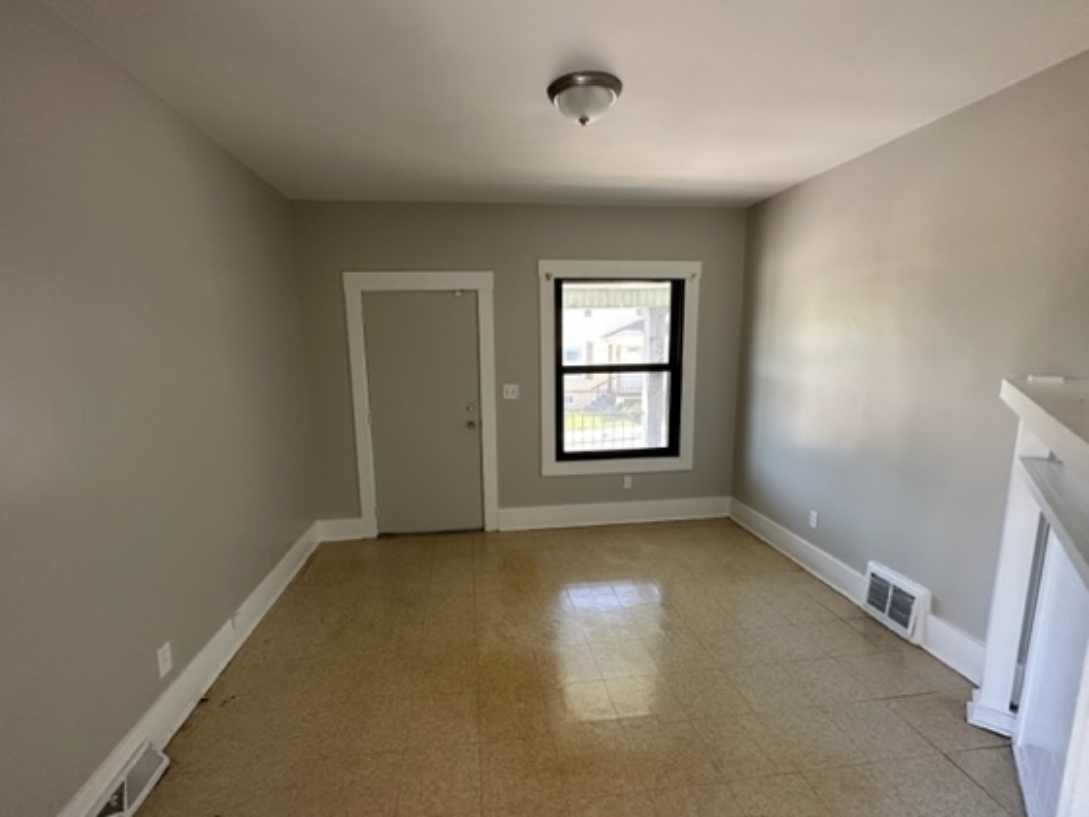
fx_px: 503
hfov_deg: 94.5
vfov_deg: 78.1
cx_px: 529
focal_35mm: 16
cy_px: 426
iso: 125
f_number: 2.2
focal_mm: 2.22
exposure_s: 1/99
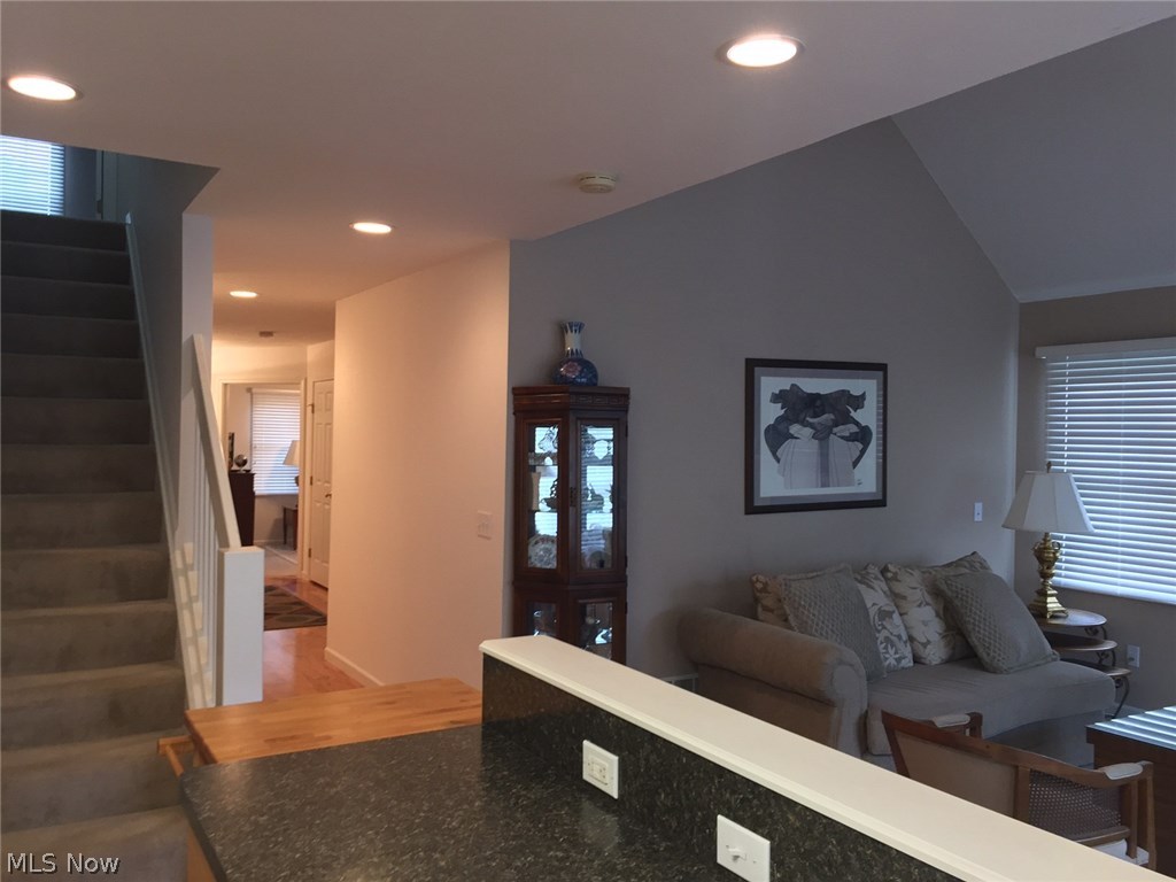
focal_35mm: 29
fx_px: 985
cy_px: 441
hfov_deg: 61.7
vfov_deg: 48.2
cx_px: 588
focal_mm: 4.15
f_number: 2.2
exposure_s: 1/30
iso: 80
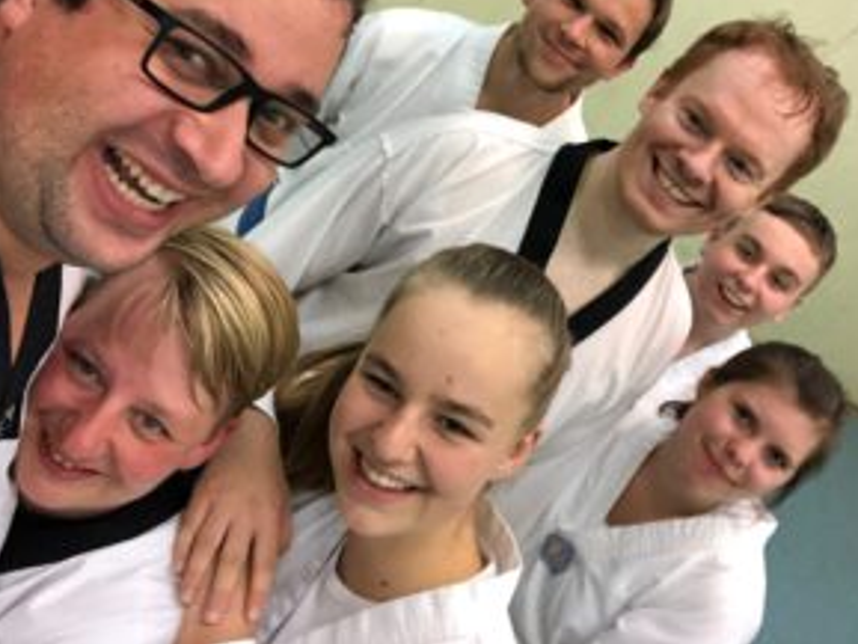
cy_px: 224
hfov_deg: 44.7
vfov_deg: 34.1
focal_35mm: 42
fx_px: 1041
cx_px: 459
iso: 320
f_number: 2.2
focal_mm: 2.87
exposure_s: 1/33
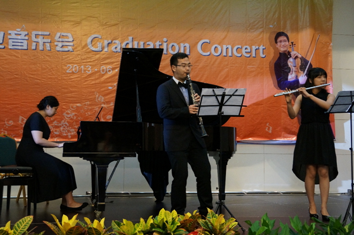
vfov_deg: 28.0
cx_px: 177
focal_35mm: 48
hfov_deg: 41.2
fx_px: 471
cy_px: 118
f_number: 4.5
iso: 3200
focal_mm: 32
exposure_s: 1/80
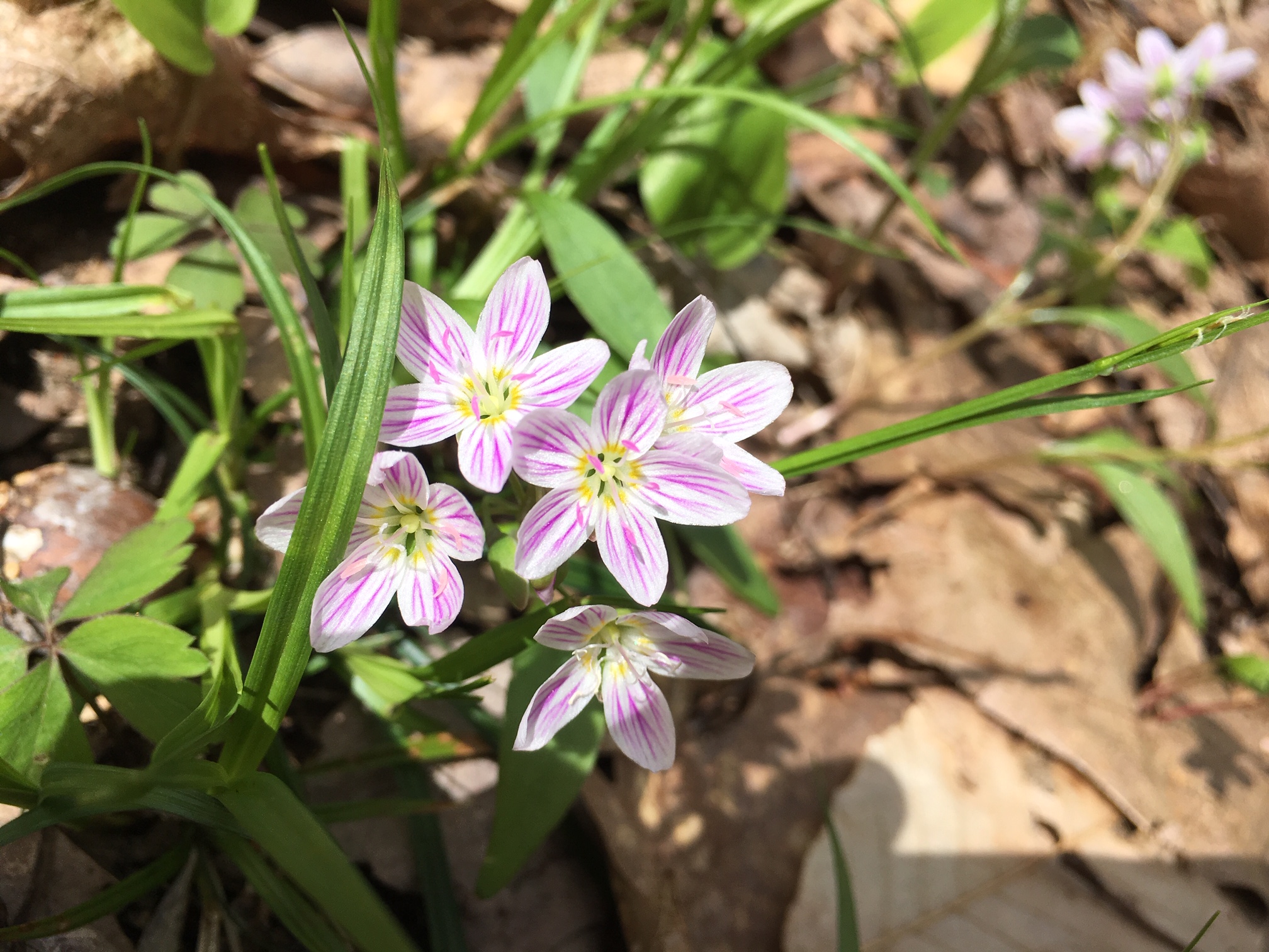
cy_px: 476
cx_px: 634
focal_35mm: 29
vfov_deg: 48.2
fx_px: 1063
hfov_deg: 61.7
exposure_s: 1/1241
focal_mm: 4.15
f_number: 2.2
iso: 25
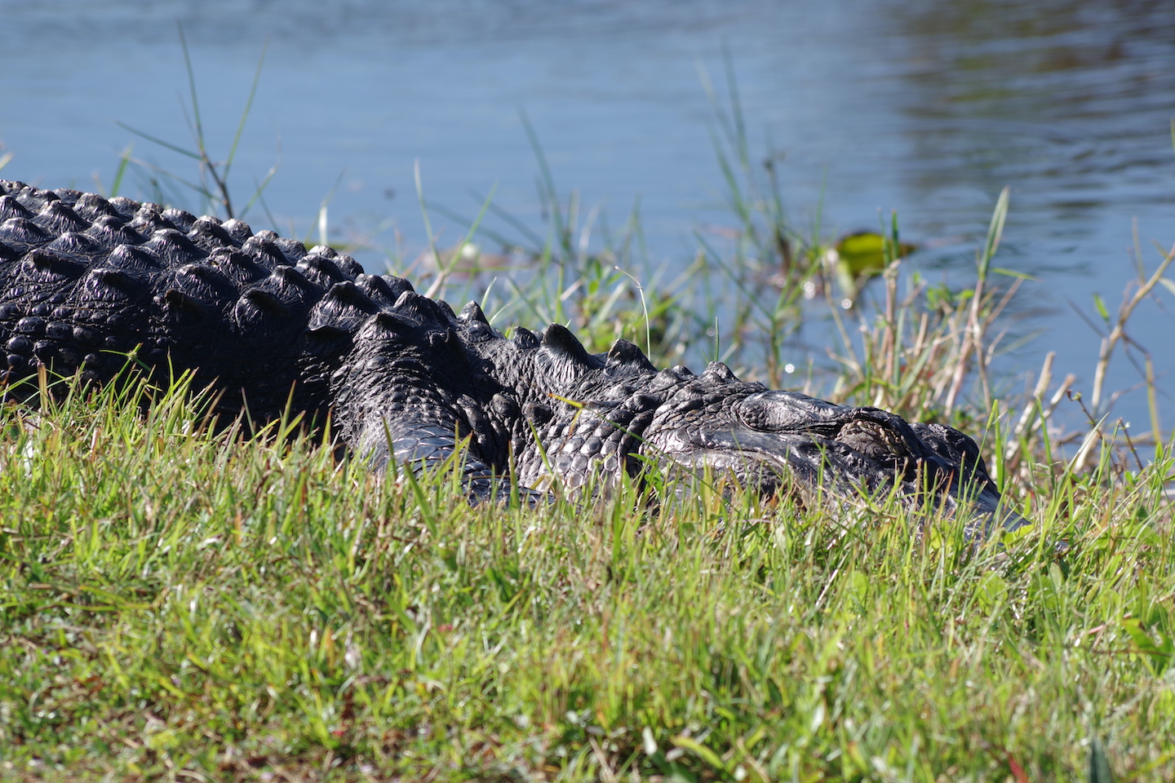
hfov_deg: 5.3
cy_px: 392
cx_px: 588
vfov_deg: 3.5
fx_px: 12728
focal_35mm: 390
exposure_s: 1/100
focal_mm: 260
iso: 100
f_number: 10
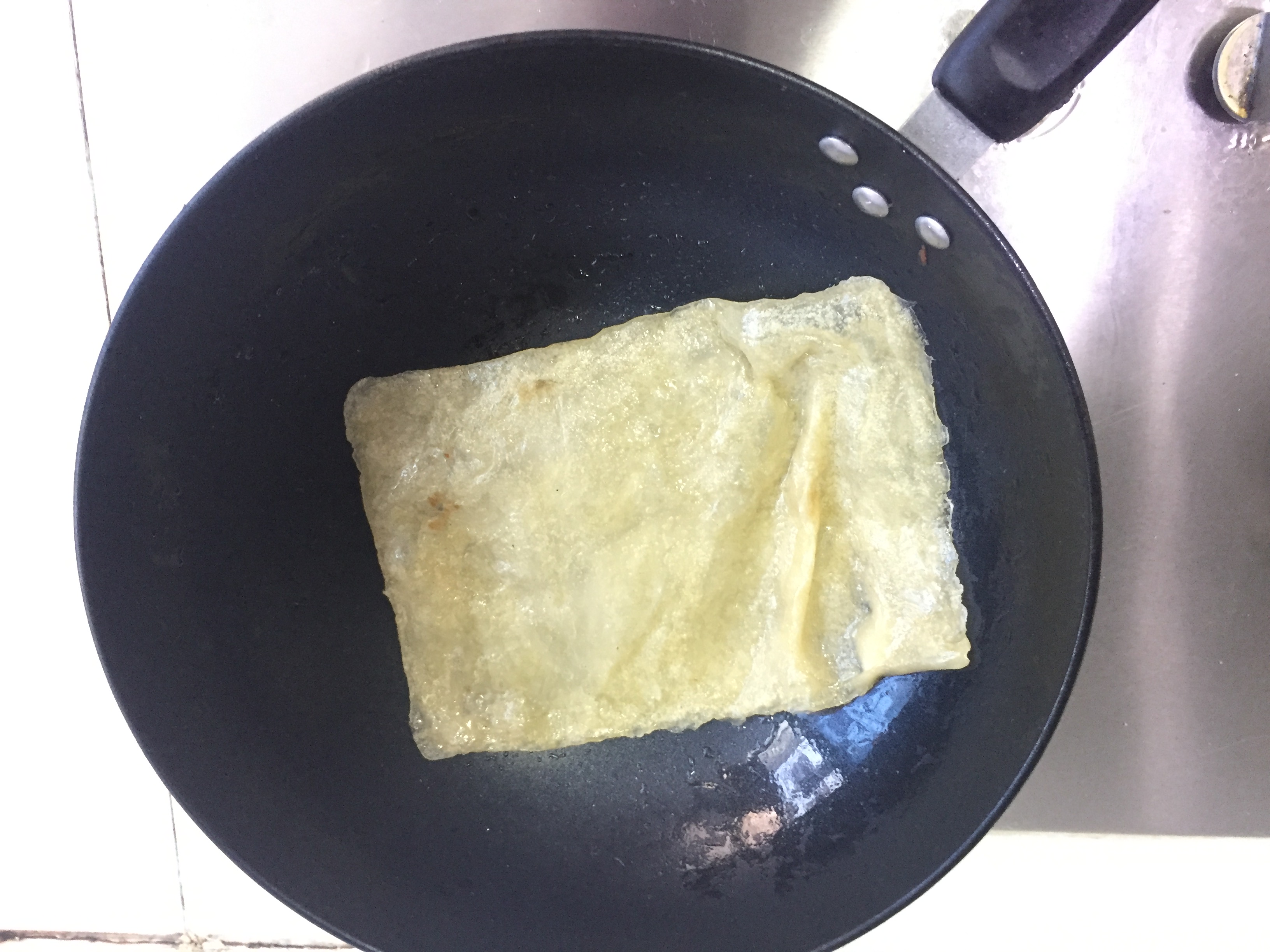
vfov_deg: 48.2
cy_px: 476
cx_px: 635
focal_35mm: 29
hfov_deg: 61.7
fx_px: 1064
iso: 250
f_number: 2.2
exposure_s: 1/25
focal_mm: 4.15
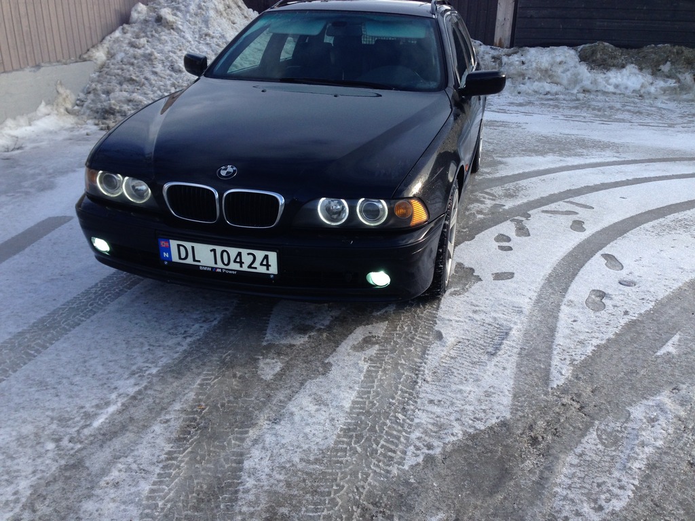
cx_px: 348
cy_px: 260
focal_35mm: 33
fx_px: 663
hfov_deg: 55.4
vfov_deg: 42.9
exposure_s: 1/428
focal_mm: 4.12
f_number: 2.4
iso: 50
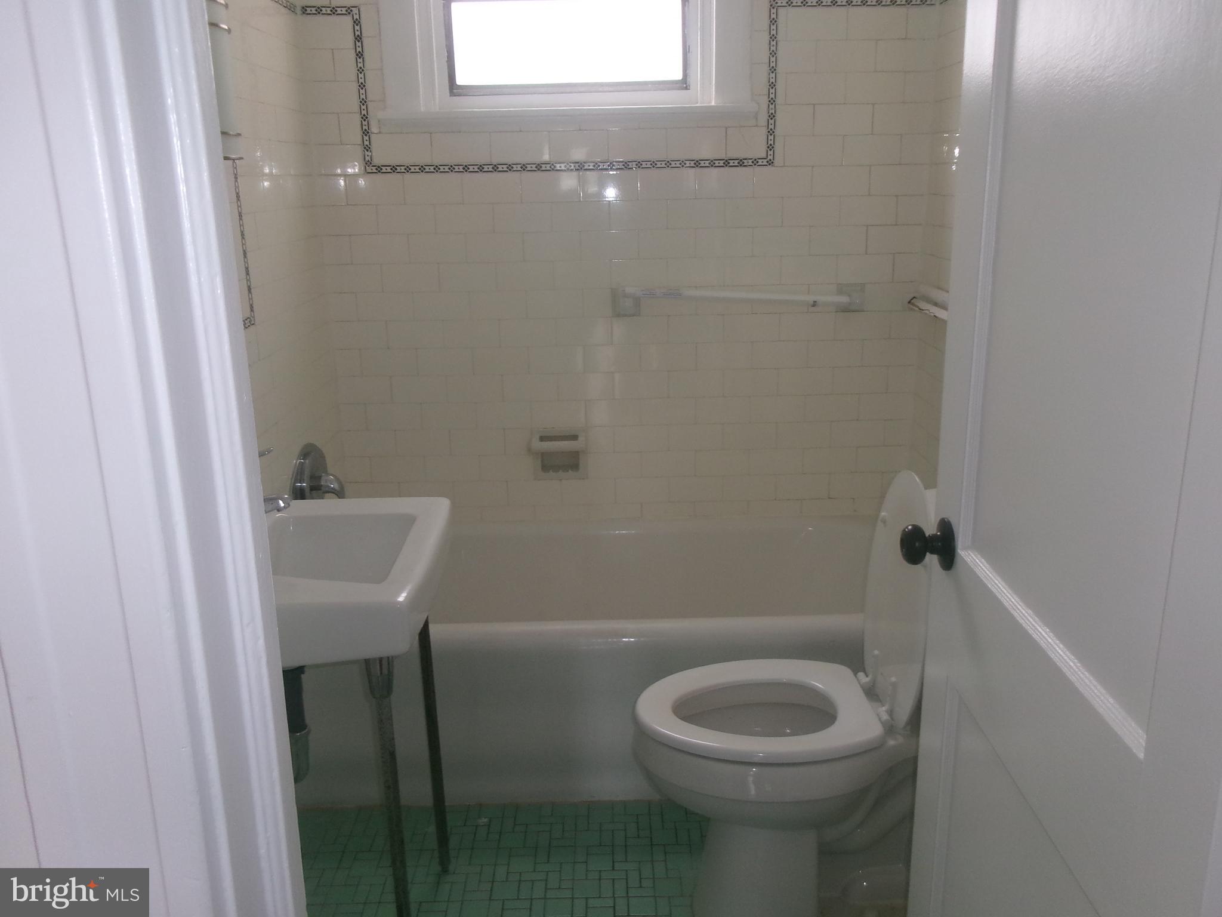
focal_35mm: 28
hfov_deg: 63.4
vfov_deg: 49.7
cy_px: 458
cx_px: 611
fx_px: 988
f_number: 3.9
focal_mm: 5.1
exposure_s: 1/34
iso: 200
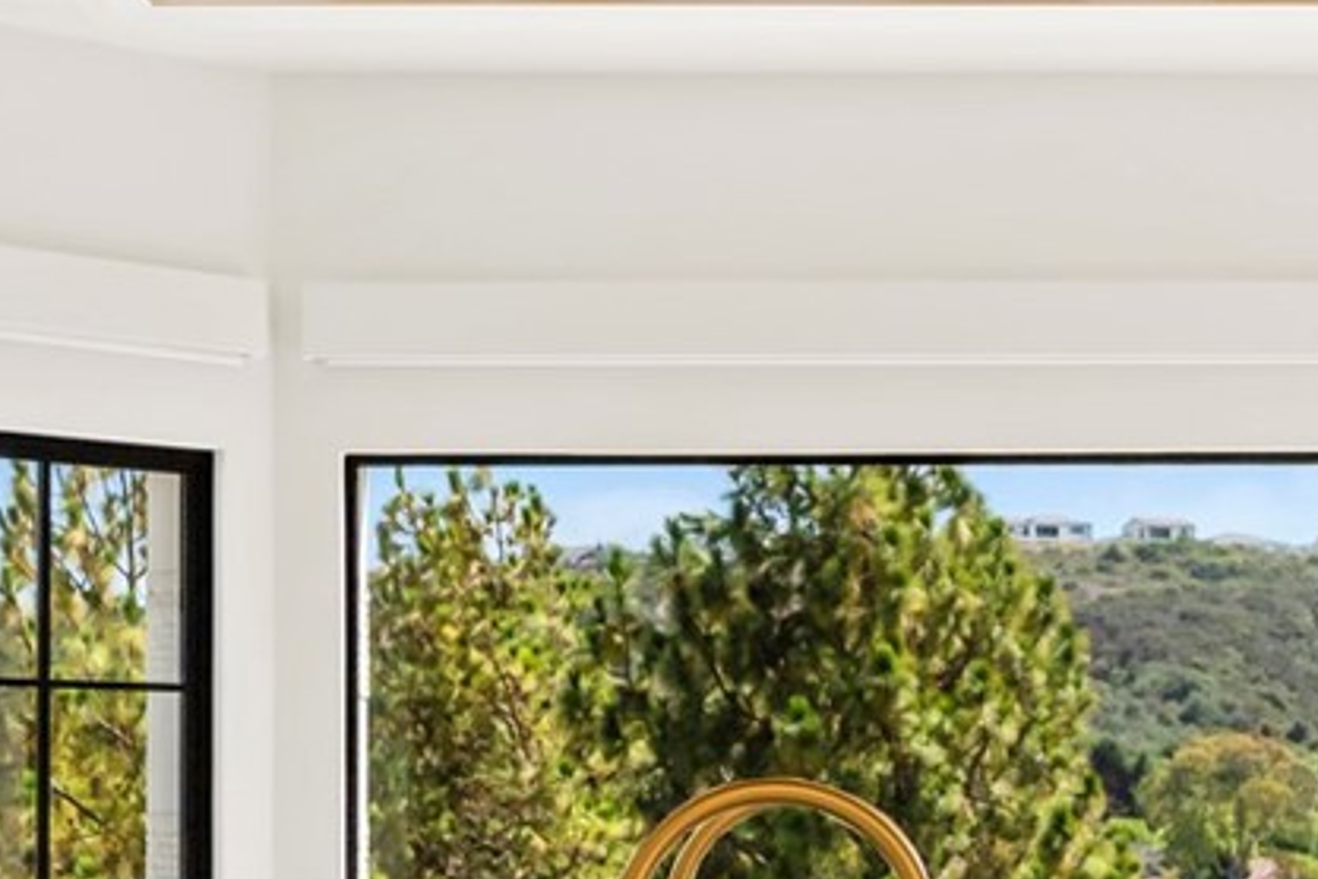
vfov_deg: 15.7
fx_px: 3148
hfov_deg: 23.4
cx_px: 961
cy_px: 808
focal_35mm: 86
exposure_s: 1/60
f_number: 5
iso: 500
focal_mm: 35
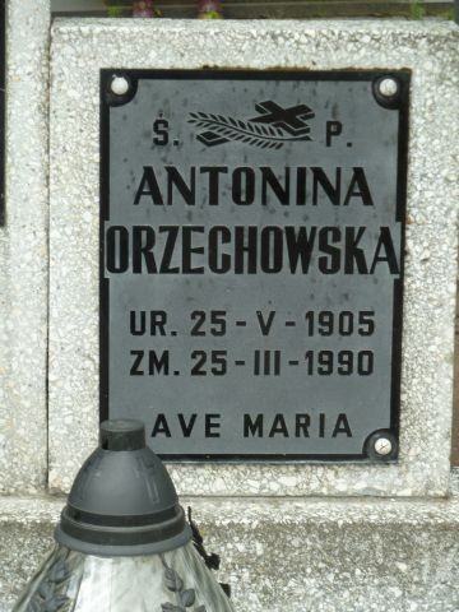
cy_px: 306
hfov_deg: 9.4
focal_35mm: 158
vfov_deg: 12.5
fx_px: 2793
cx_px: 230
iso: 80
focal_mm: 25.9
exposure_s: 1/60
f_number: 4.5
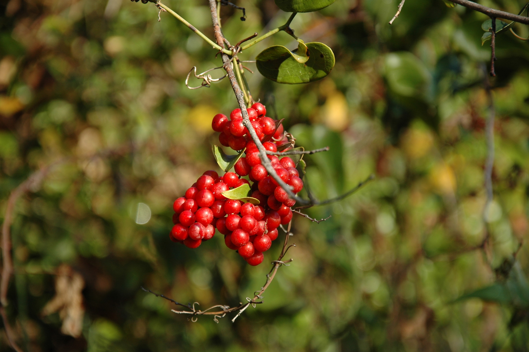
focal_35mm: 158
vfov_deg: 8.7
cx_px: 264
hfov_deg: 13.1
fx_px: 2312
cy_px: 176
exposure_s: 1/200
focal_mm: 105
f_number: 5.6
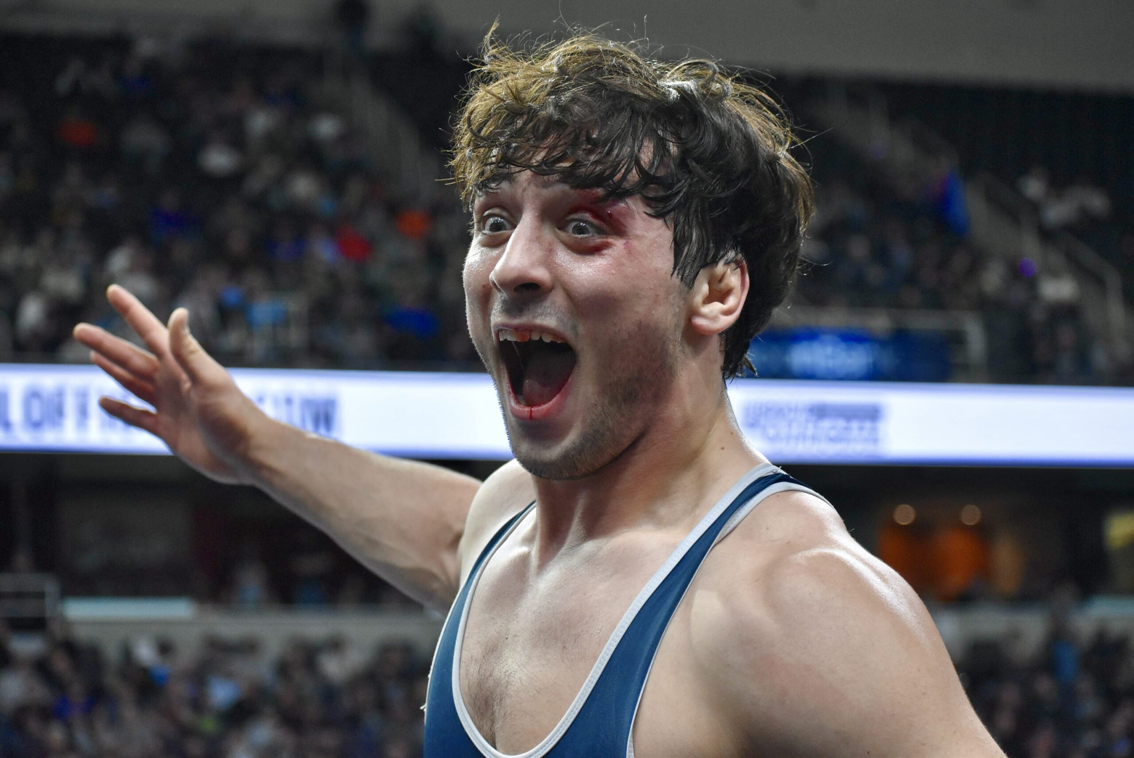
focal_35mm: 105
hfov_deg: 19.4
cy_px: 379
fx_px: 3310
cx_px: 567
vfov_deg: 13.1
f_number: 4.5
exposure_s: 1/500
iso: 2800
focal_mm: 70
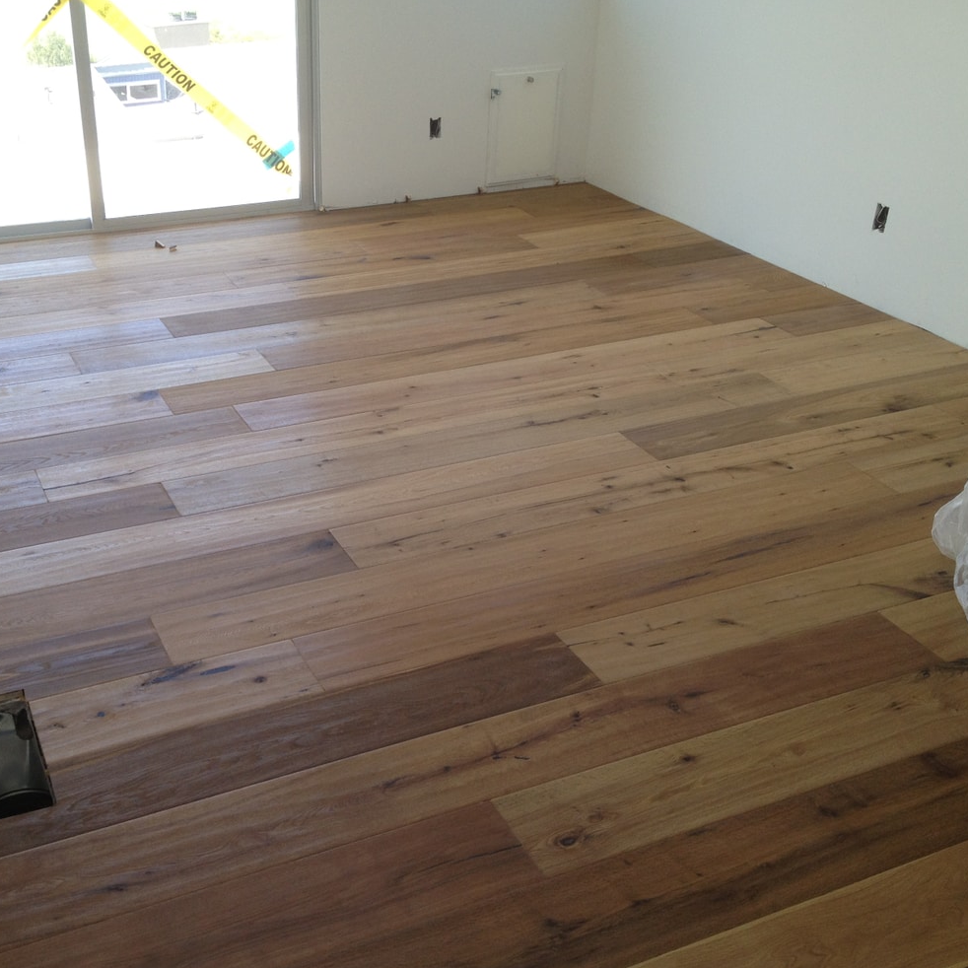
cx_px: 375
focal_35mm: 42
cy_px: 492
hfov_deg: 39.8
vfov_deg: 40.0
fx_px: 1329
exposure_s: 1/183
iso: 80
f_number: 2.4
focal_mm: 4.28
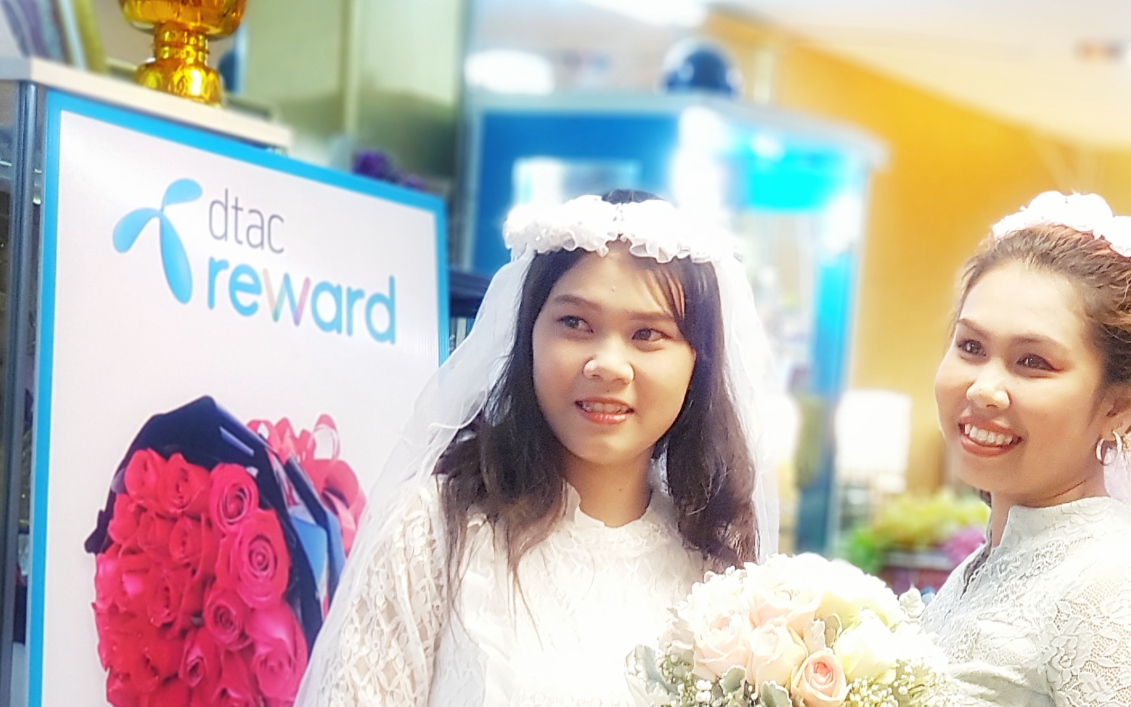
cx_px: 773
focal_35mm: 104
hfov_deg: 19.9
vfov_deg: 12.1
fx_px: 3206
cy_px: 998
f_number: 2.4
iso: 160
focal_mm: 6
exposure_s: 1/33
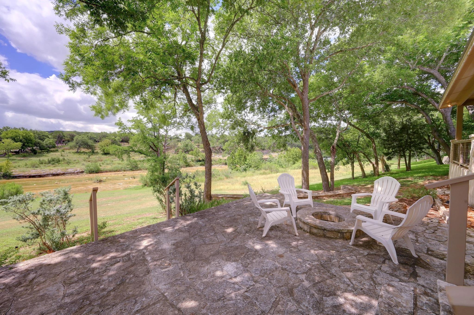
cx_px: 237
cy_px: 158
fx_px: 184
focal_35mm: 14
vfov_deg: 81.1
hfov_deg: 104.3
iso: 400
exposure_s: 1/125
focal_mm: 14
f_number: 11
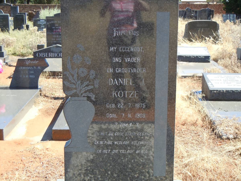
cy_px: 90
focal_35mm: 68
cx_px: 120
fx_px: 473
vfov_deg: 21.6
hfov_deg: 28.6
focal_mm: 12.2
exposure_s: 1/320
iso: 200
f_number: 4.1
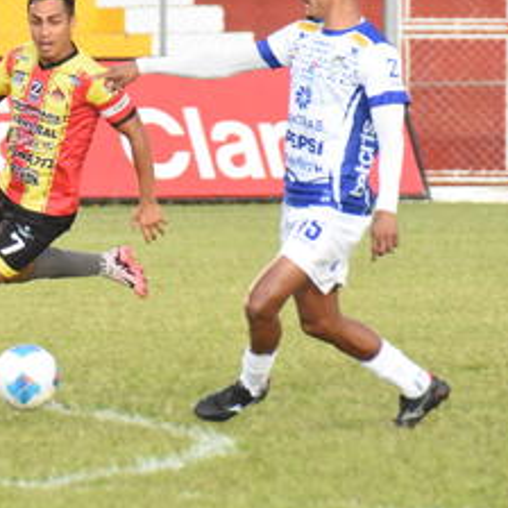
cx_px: 93
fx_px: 11323
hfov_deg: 2.6
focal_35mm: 682
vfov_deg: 2.6
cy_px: 201
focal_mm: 240
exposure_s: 1/500
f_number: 8
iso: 10000
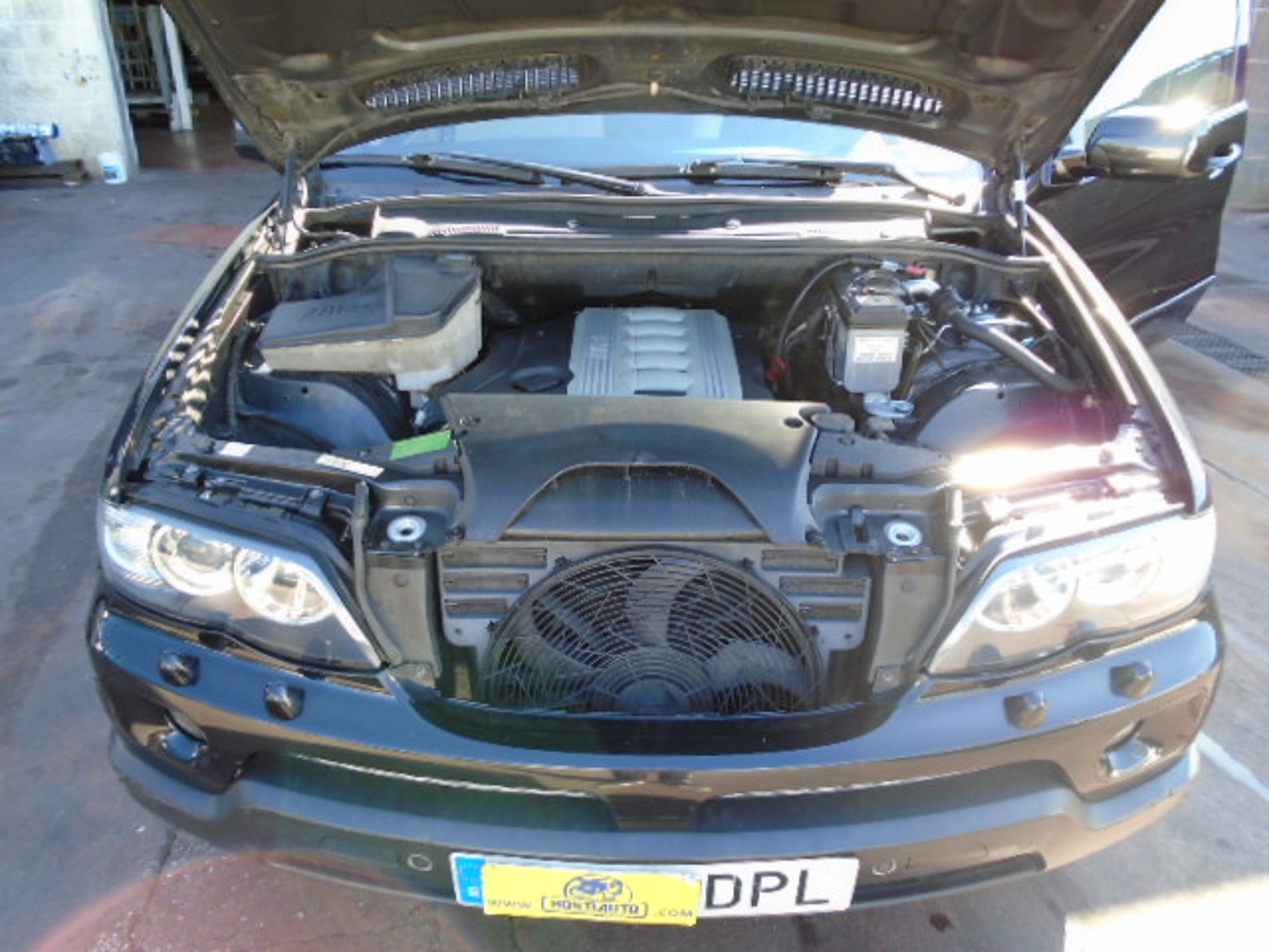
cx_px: 634
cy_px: 476
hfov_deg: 67.3
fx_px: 953
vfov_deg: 53.1
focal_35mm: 26
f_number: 3.2
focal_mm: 4.6
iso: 100
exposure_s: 1/50
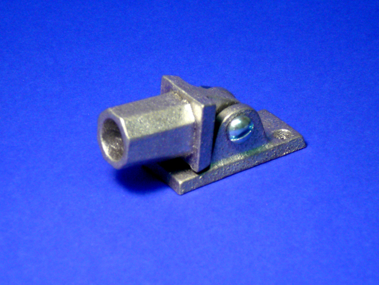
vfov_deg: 10.8
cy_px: 142
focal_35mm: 137
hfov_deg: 14.4
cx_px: 190
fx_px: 1500
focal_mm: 20.4
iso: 200
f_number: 4
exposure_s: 1/40
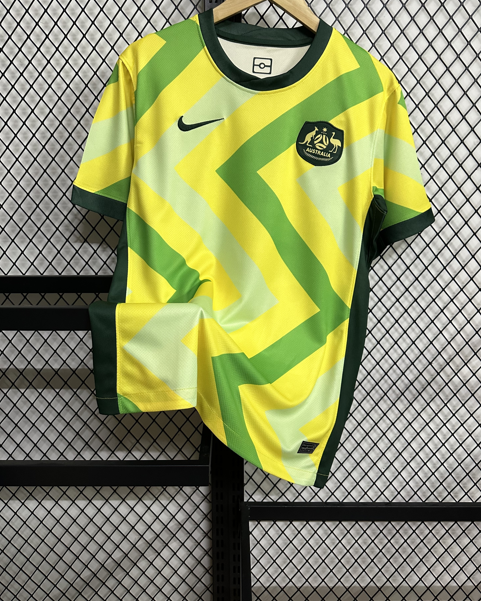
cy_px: 279
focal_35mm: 26
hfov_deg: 54.9
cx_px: 235
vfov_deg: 66.0
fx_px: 463
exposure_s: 1/50
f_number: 1.78
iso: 500
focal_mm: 6.86
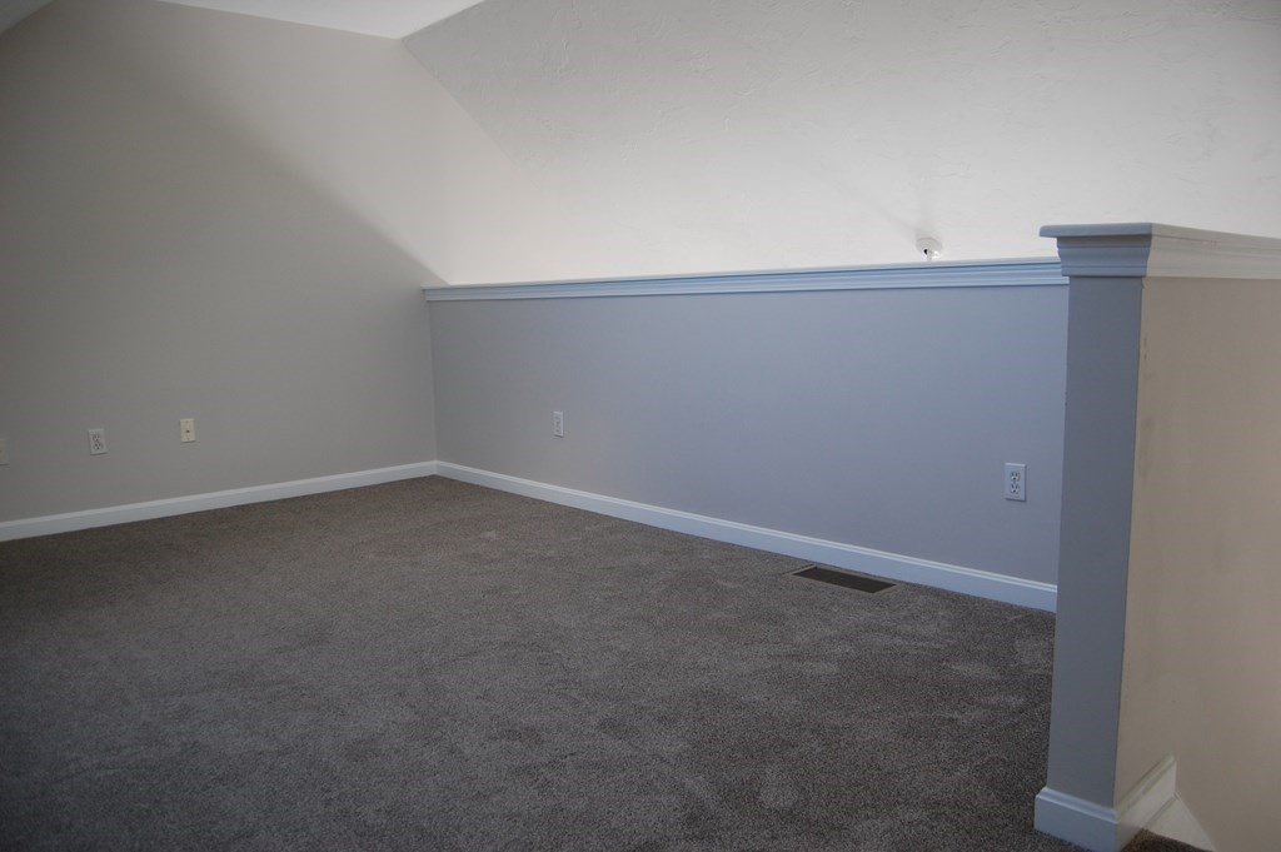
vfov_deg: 47.9
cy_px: 426
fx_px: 960
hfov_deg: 67.4
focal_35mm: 27
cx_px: 640
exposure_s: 1/60
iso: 400
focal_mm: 18
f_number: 4
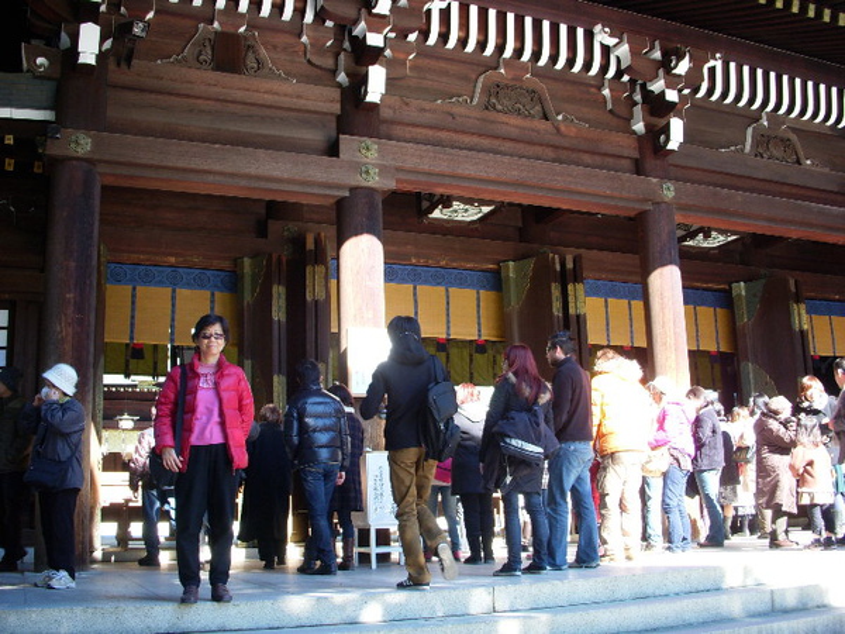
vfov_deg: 37.7
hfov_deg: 49.0
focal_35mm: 38
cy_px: 317
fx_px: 928
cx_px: 422
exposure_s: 1/60
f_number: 3.3
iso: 100
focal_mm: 6.3
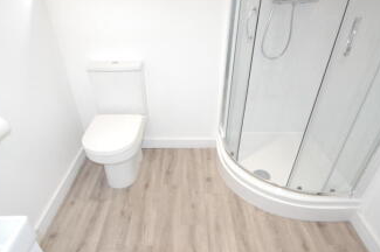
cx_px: 186
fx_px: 232
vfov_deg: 56.8
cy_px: 149
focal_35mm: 22
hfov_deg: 78.6
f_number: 3.5
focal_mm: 10
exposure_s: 1/100
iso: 1600
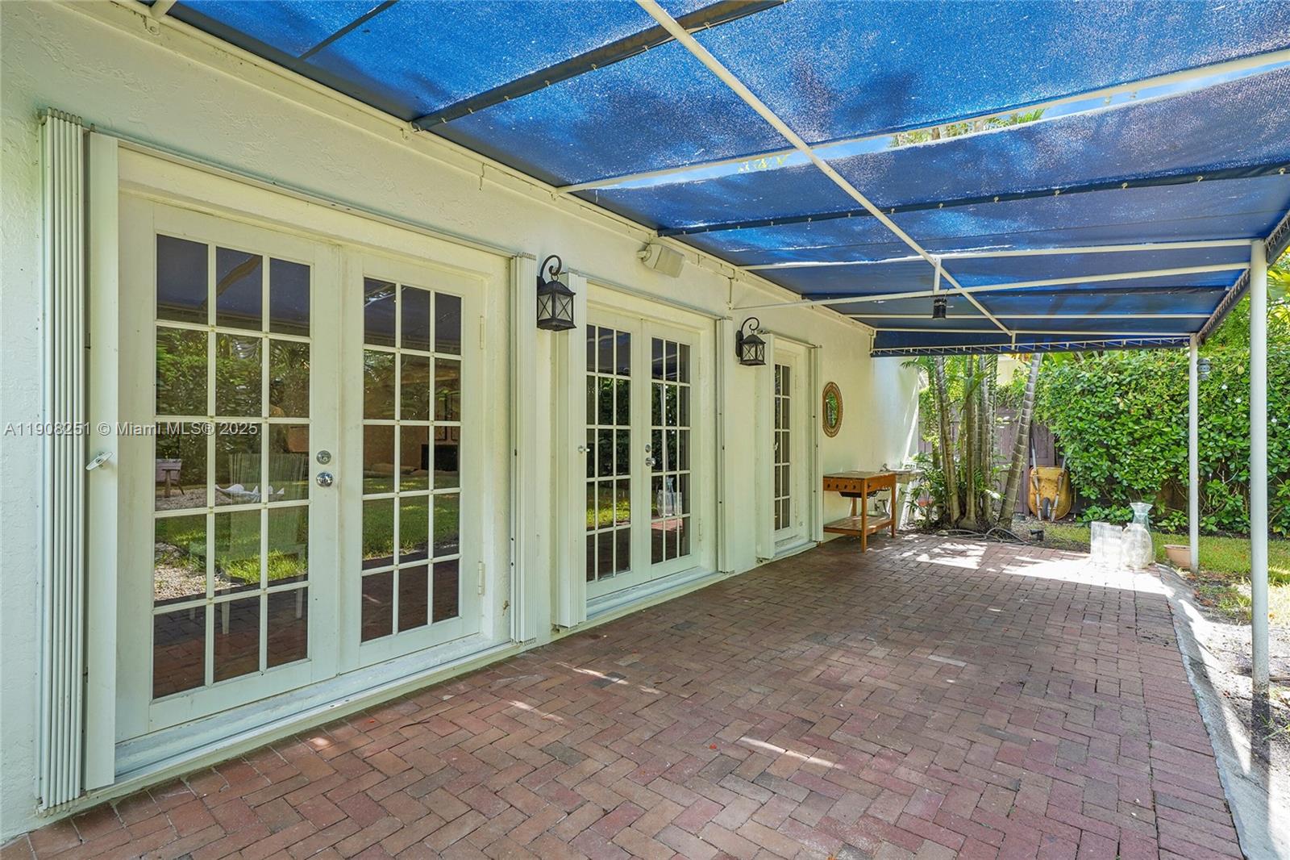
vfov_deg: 73.7
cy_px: 430
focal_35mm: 16
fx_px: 573
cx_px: 645
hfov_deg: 96.7
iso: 400
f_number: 8
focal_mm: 16
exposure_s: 1/15
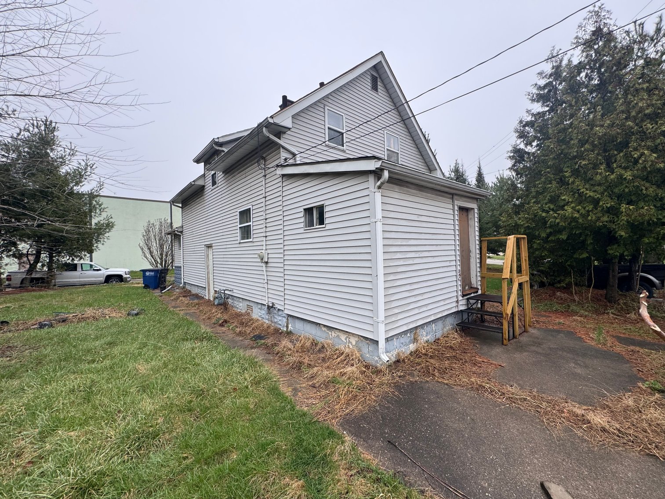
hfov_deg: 102.1
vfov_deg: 85.7
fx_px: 269
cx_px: 332
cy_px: 250
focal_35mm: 14
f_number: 2.2
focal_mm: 2.22
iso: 40
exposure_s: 1/615
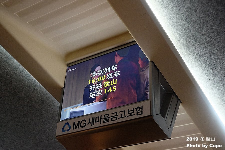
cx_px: 112
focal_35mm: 54
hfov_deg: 36.9
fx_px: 337
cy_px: 75
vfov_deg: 25.1
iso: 3200
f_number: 3.6
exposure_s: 1/85
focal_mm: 35.8
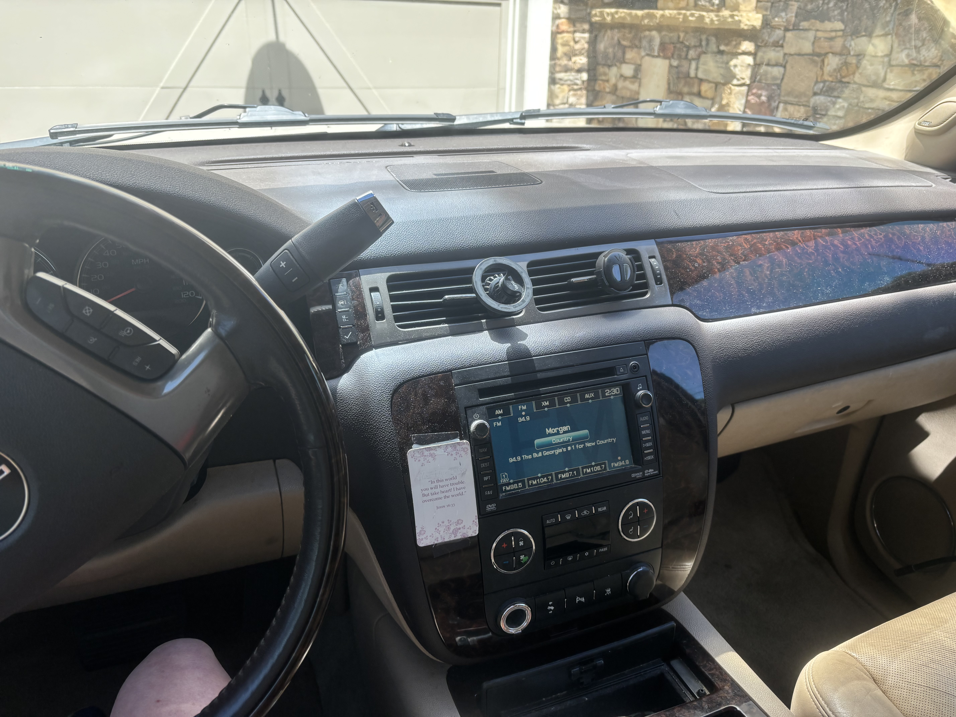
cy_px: 358
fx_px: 718
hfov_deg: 67.3
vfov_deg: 53.1
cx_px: 478
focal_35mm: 26
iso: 40
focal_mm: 5.96
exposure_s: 1/208
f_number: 1.6
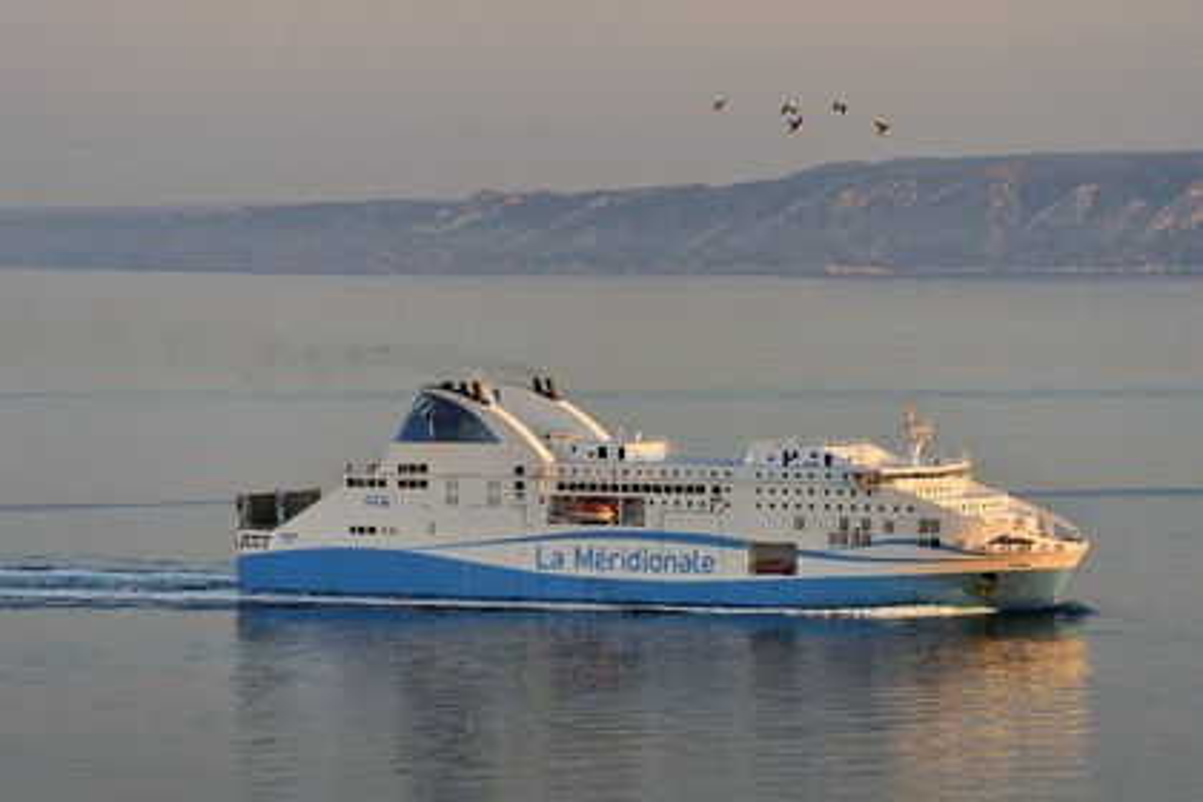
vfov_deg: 8.1
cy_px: 401
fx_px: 5680
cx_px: 602
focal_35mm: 170
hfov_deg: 12.1
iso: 250
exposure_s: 1/250
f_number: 9
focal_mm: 170
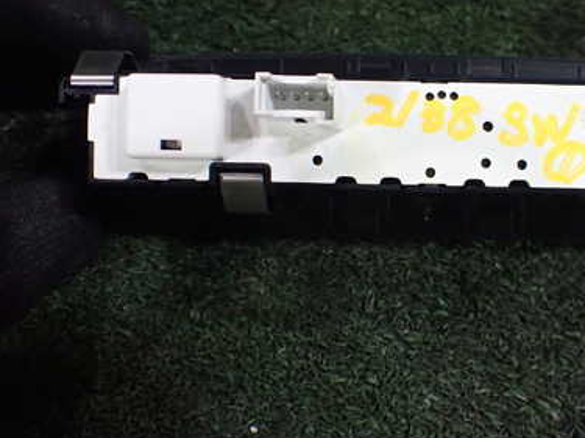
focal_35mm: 48
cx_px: 417
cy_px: 173
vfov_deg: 30.2
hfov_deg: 38.9
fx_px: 811
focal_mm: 5.4
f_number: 2.3
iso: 640
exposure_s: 1/125
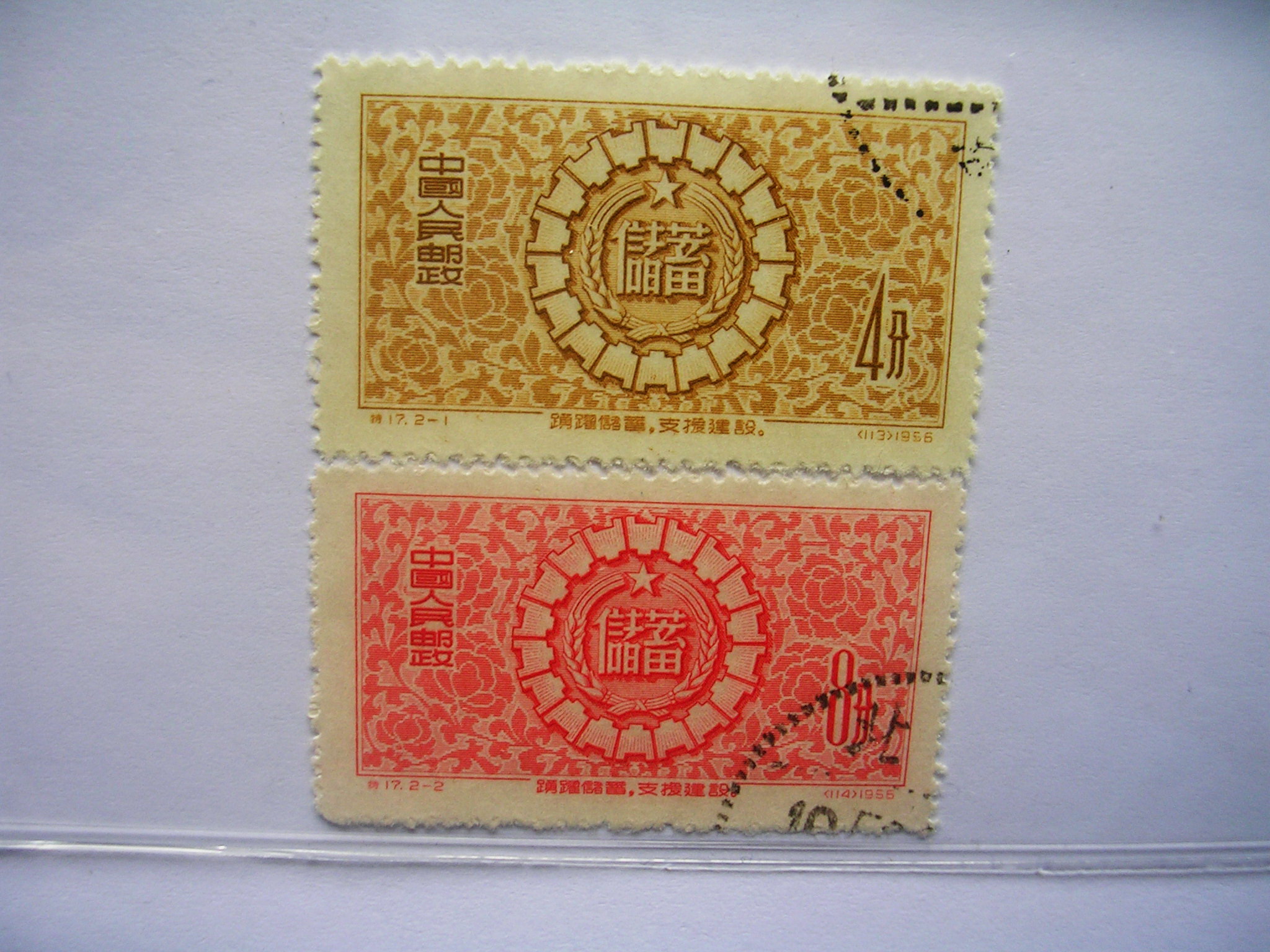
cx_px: 635
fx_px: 1394
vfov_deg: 37.7
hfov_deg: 49.0
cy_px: 476
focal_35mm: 38
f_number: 2.8
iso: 50
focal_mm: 5.8
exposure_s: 1/73.9
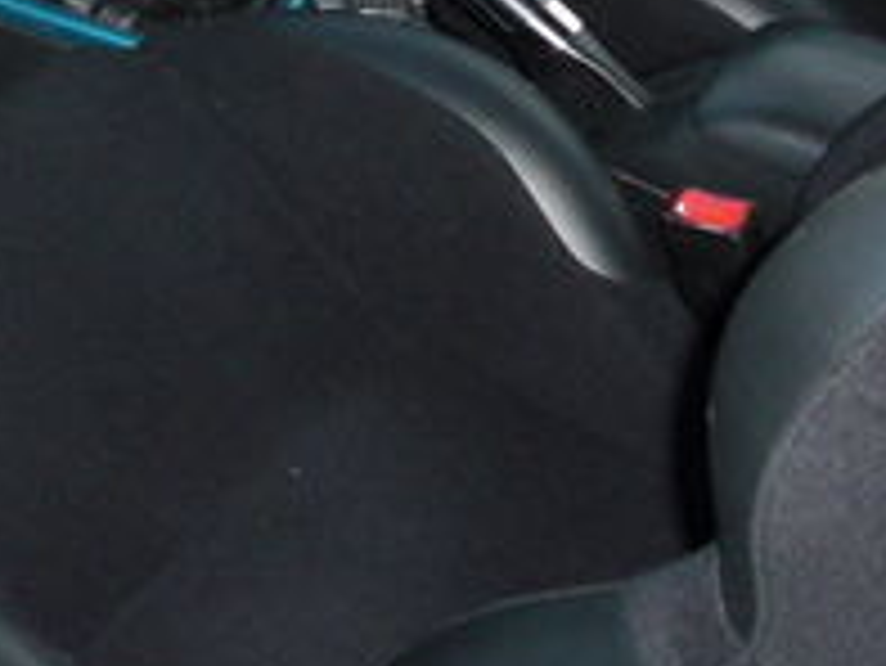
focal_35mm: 117
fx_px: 2996
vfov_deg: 12.5
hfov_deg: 16.8
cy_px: -72
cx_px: 324
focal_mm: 6.3
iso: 200
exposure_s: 1/60
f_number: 2.8
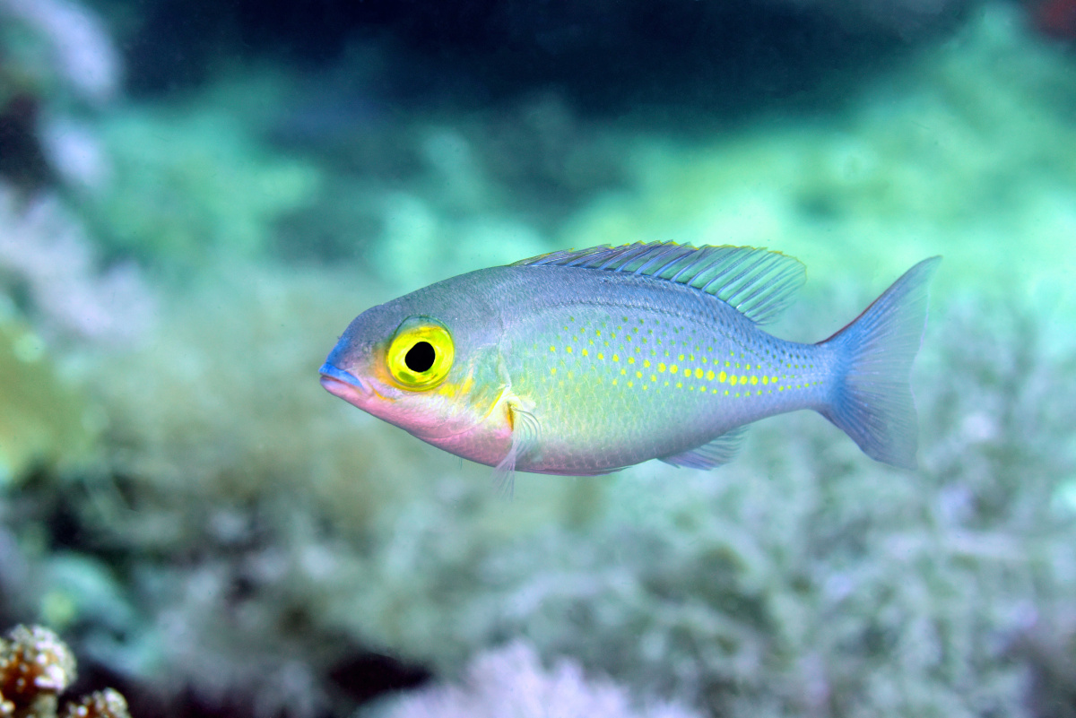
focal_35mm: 105
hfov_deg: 19.4
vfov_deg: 13.1
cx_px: 538
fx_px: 3139
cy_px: 359
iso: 1100
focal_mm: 105
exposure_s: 1/125
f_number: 11
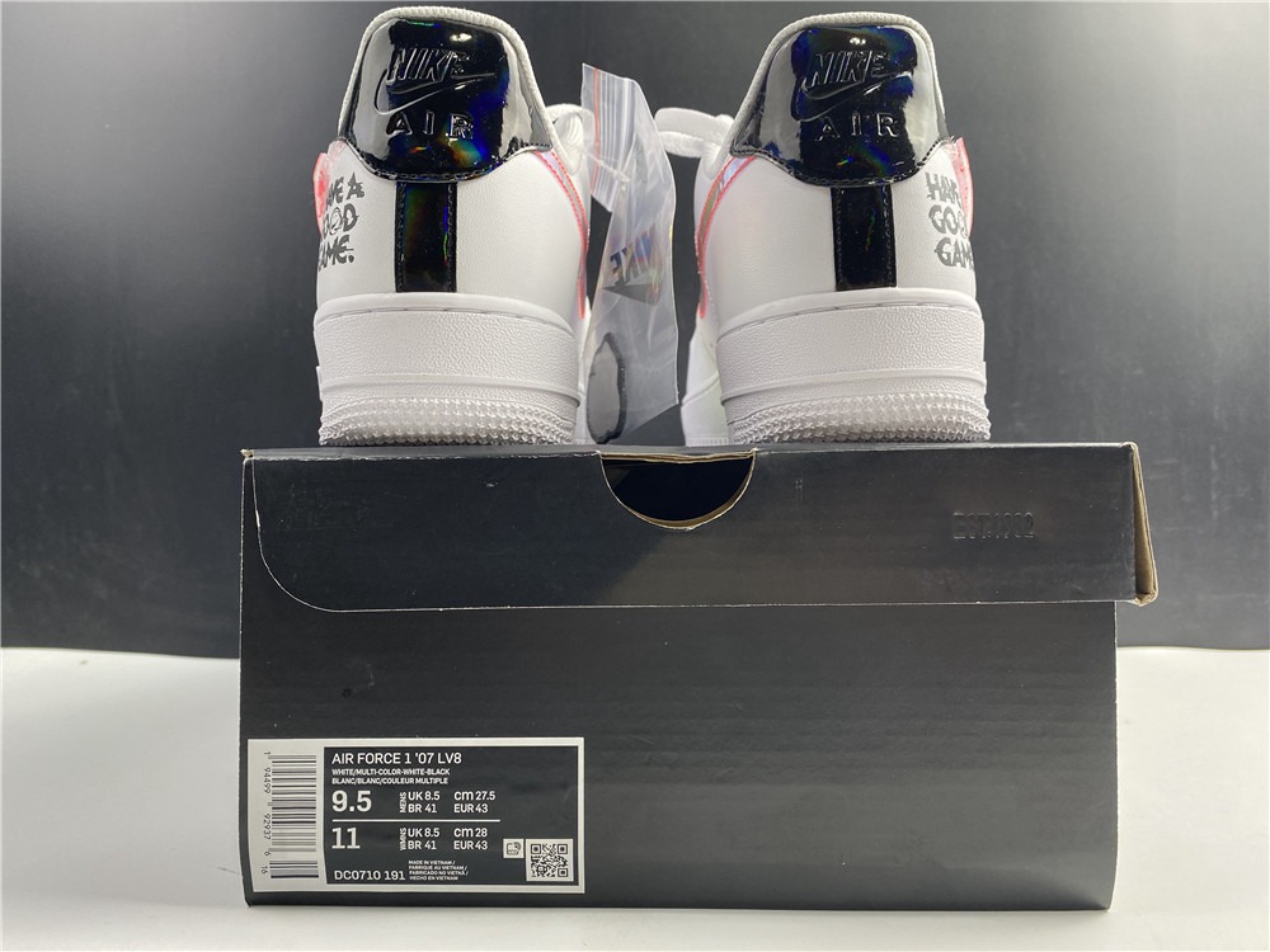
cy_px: 476
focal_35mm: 26
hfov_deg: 67.3
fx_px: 954
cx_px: 635
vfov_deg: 53.1
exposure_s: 1/50
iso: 64
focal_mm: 4.25
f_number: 1.8
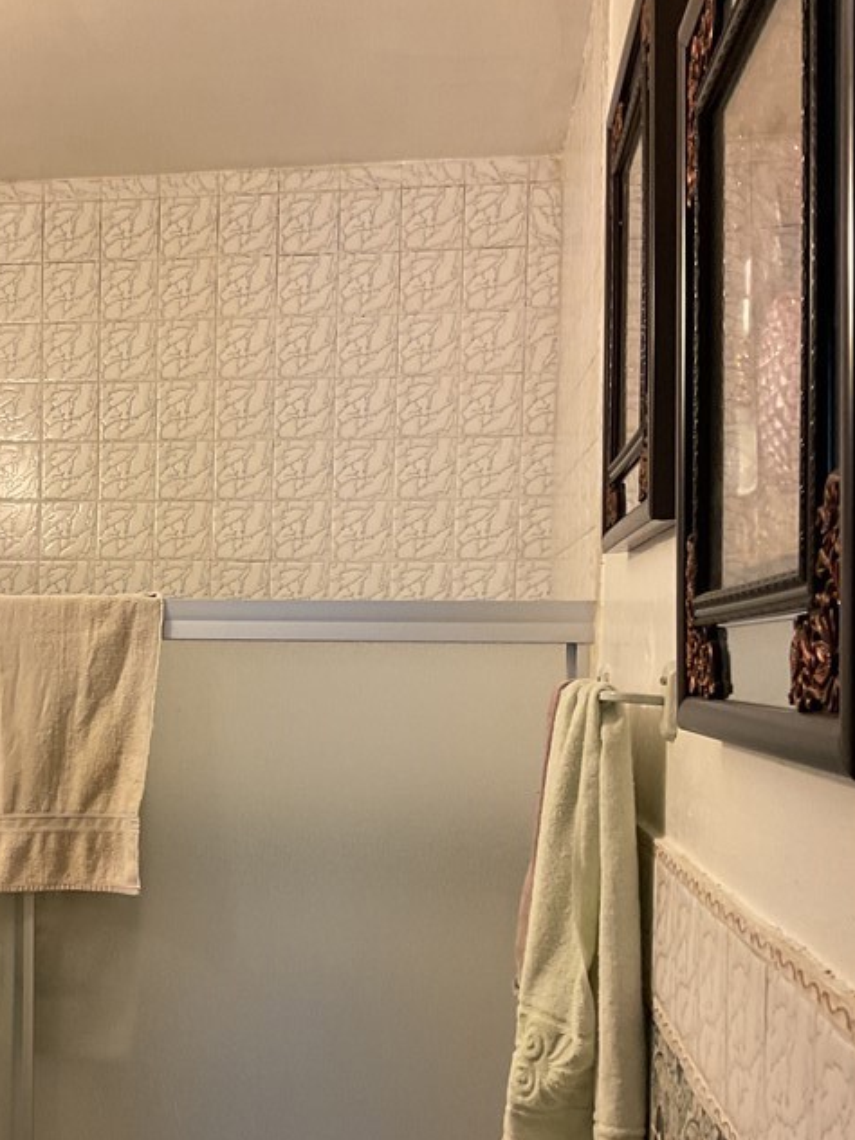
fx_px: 1548
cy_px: 741
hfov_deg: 30.2
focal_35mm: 47
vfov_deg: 40.0
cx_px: 179
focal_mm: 3
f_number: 1.8
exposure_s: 1/60
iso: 100
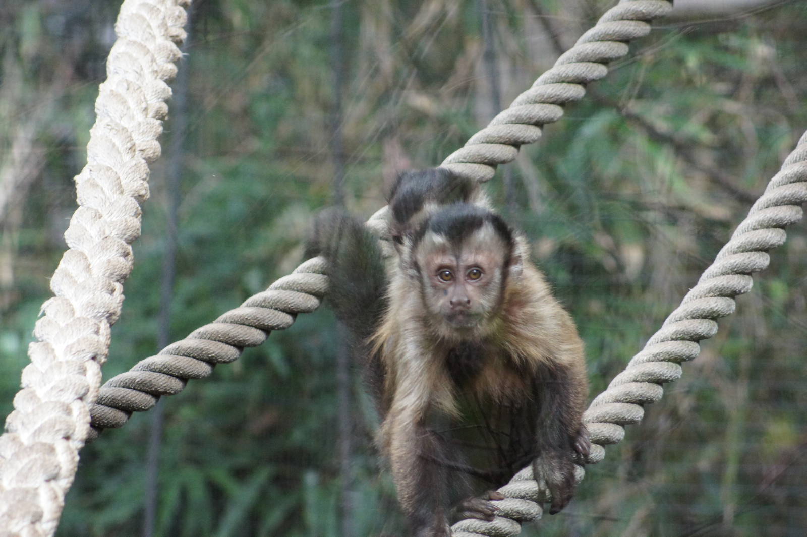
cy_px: 268
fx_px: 6049
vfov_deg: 5.1
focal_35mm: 270
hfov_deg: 7.6
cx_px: 404
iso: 1600
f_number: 5.6
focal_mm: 180
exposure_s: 1/250
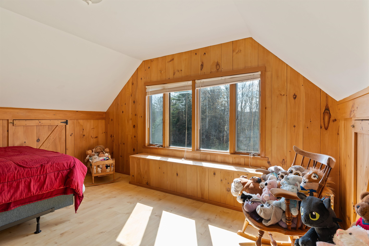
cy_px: 123
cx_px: 184
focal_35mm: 19
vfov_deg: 64.6
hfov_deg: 86.9
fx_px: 195
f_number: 9
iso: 100
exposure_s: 1/2.5
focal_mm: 19
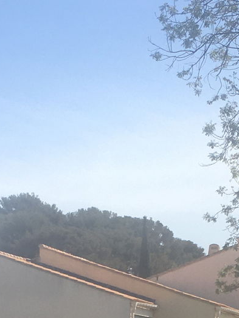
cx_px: 137
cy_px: 370
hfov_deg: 12.6
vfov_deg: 16.1
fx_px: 1086
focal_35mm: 118
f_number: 2.2
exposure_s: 1/1399
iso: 25
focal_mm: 4.15
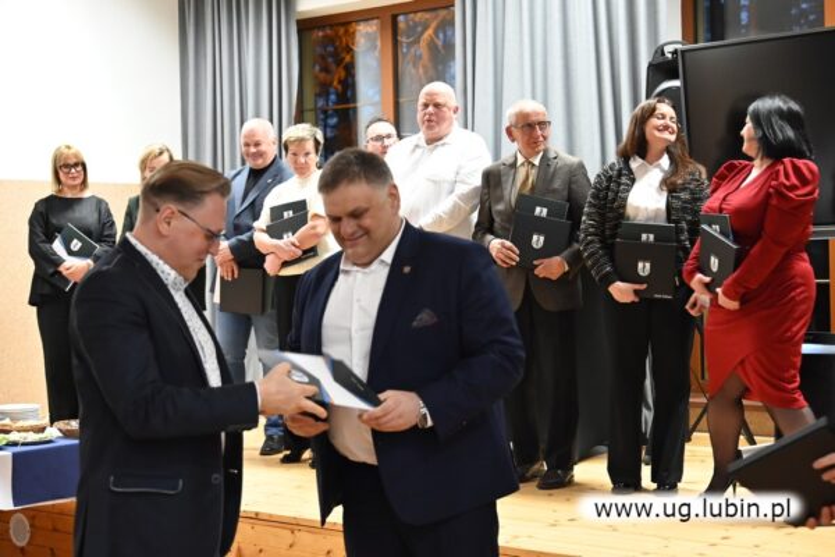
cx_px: 418
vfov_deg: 23.8
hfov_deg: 35.1
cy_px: 278
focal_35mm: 57
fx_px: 1322
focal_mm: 38
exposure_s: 1/100
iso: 3200
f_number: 2.8
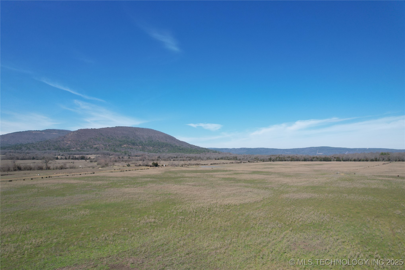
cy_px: 135
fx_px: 247
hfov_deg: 78.6
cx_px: 202
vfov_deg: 57.2
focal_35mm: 22
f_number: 2.8
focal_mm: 8.38
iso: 100
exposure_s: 1/1600
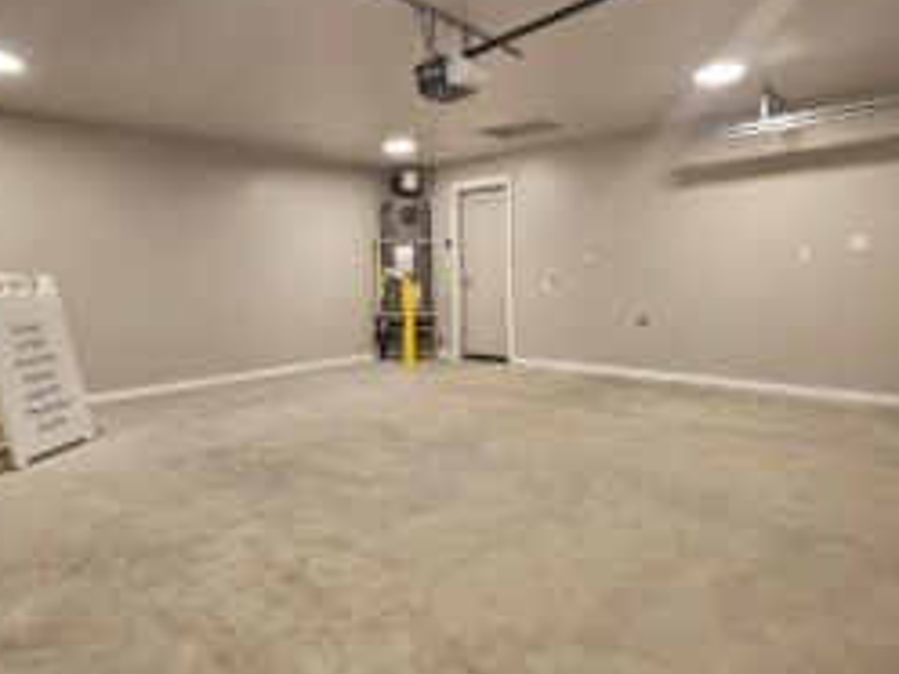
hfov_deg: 78.7
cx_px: 497
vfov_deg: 63.4
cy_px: 319
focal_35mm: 21
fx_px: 545
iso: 320
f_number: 2.2
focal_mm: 2.2
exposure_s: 1/60
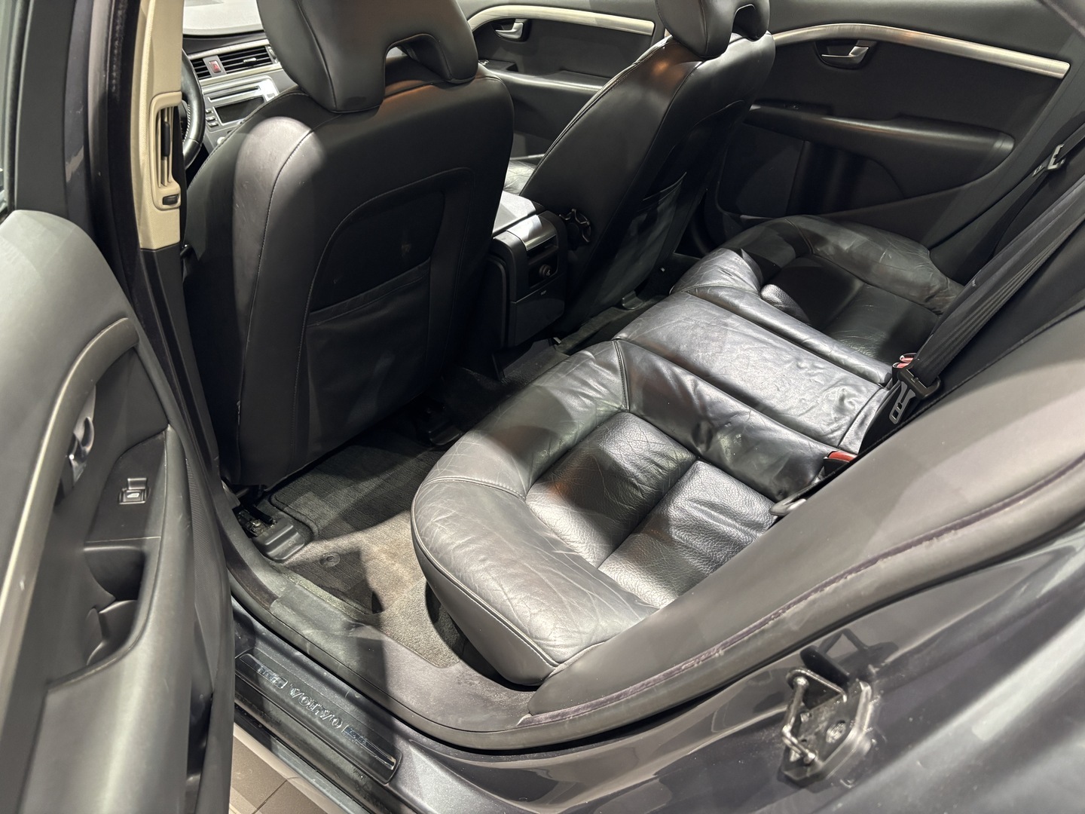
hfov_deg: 67.3
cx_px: 542
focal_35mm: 26
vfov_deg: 53.1
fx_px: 815
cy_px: 407
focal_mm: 5.96
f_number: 1.6
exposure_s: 1/33
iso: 400
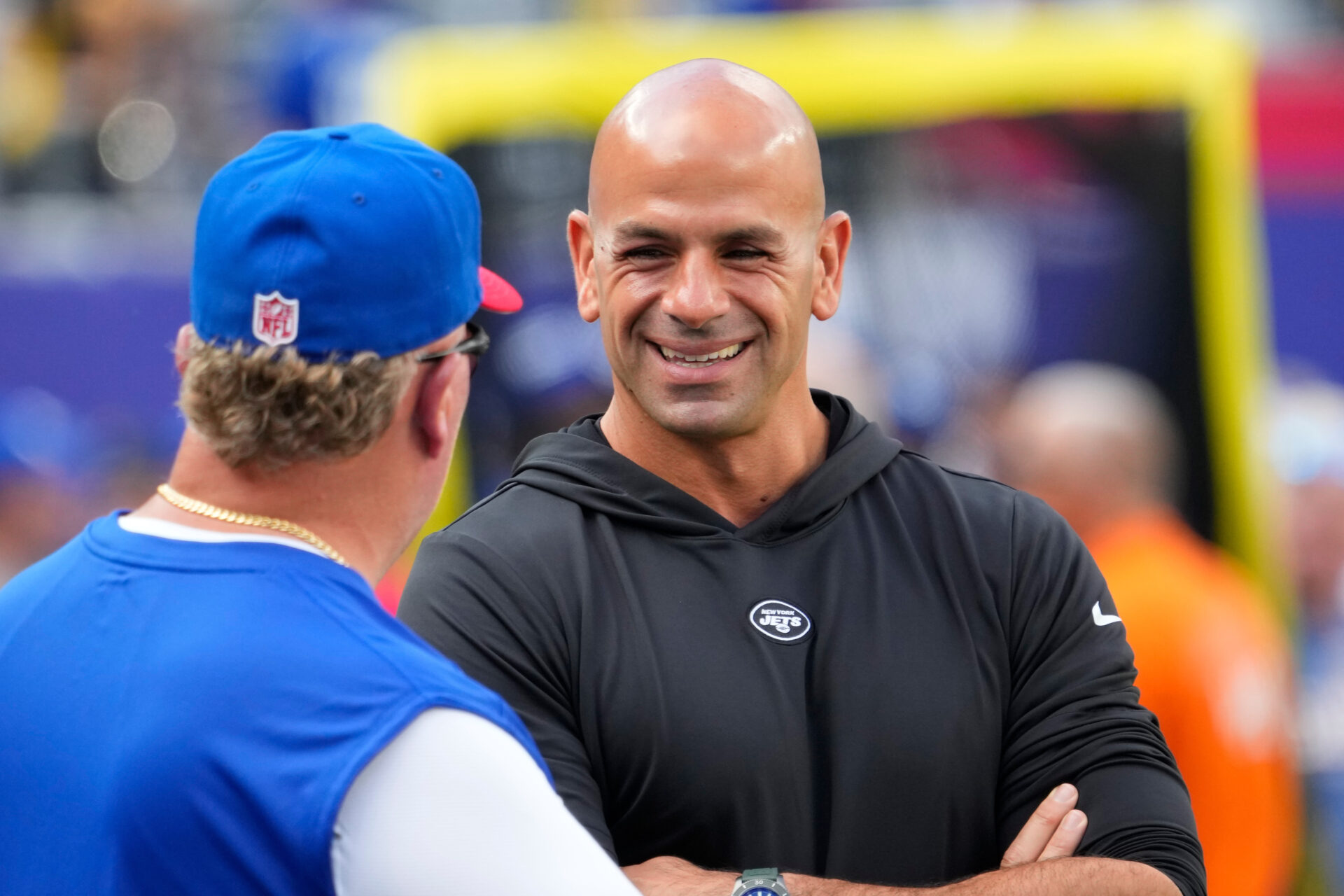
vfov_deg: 1.5
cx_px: 672
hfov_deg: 2.3
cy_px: 448
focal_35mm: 900
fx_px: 33597
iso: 1600
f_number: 6.3
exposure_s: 1/800
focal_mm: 600
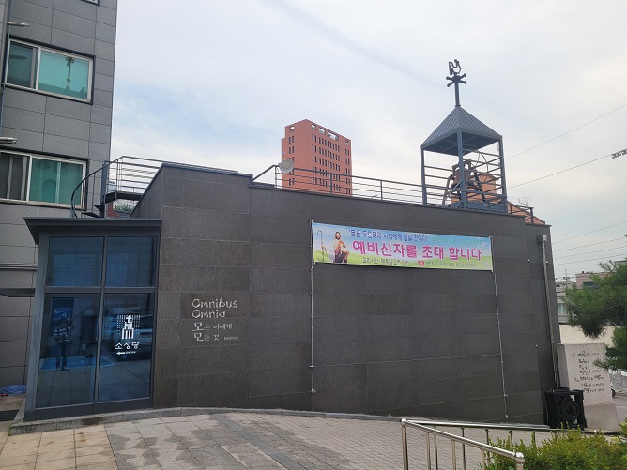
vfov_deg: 53.1
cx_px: 314
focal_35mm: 26
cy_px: 235
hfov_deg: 67.3
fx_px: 471
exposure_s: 1/1554
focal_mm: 5.4
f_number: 1.8
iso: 40
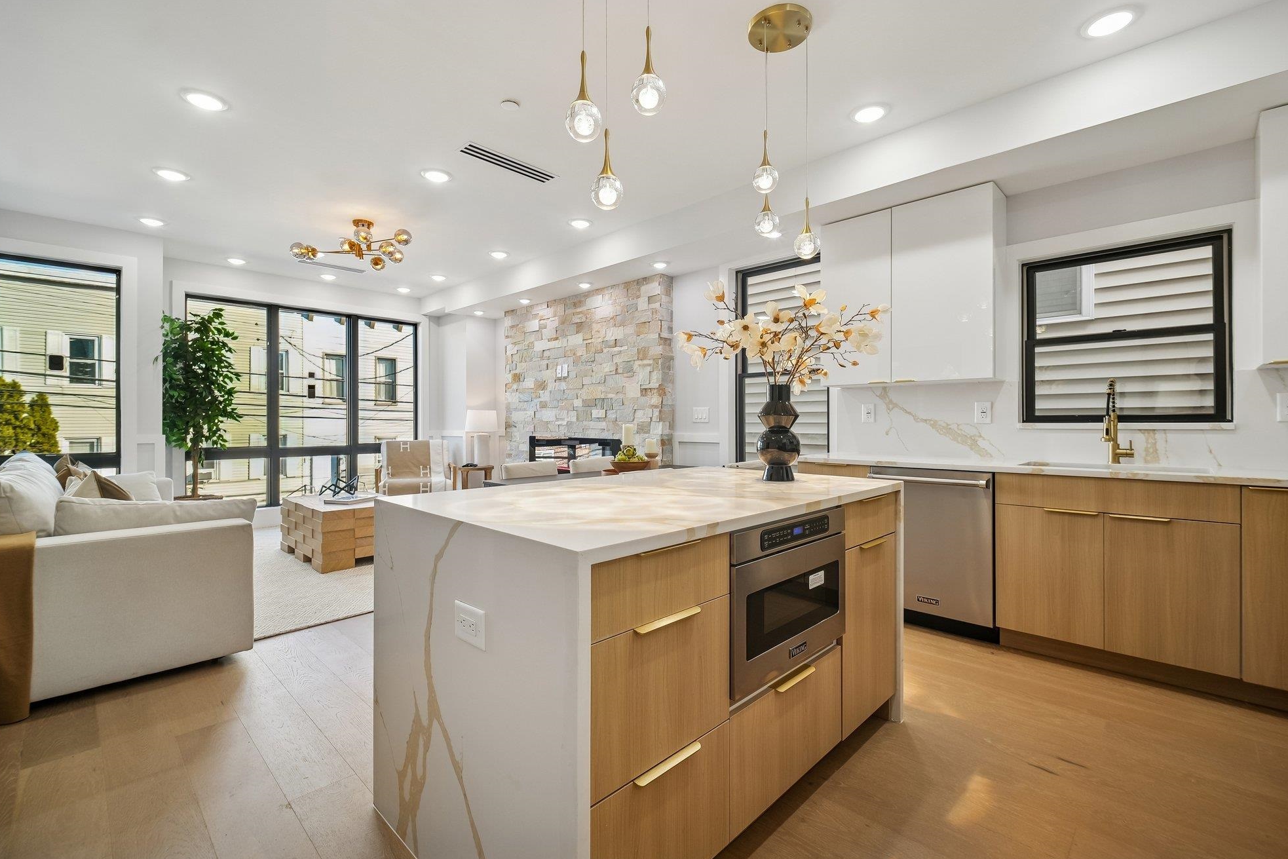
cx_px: 641
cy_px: 419
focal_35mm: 25
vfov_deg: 51.3
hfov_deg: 71.5
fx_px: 894
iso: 640
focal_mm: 24
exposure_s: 1/100
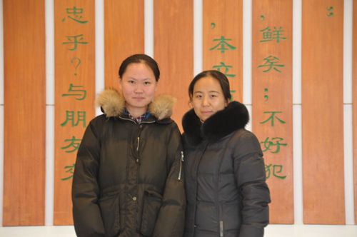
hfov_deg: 14.4
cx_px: 178
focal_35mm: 142
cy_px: 118
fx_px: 1411
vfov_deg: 9.6
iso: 320
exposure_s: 1/4
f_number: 5.6
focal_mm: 95
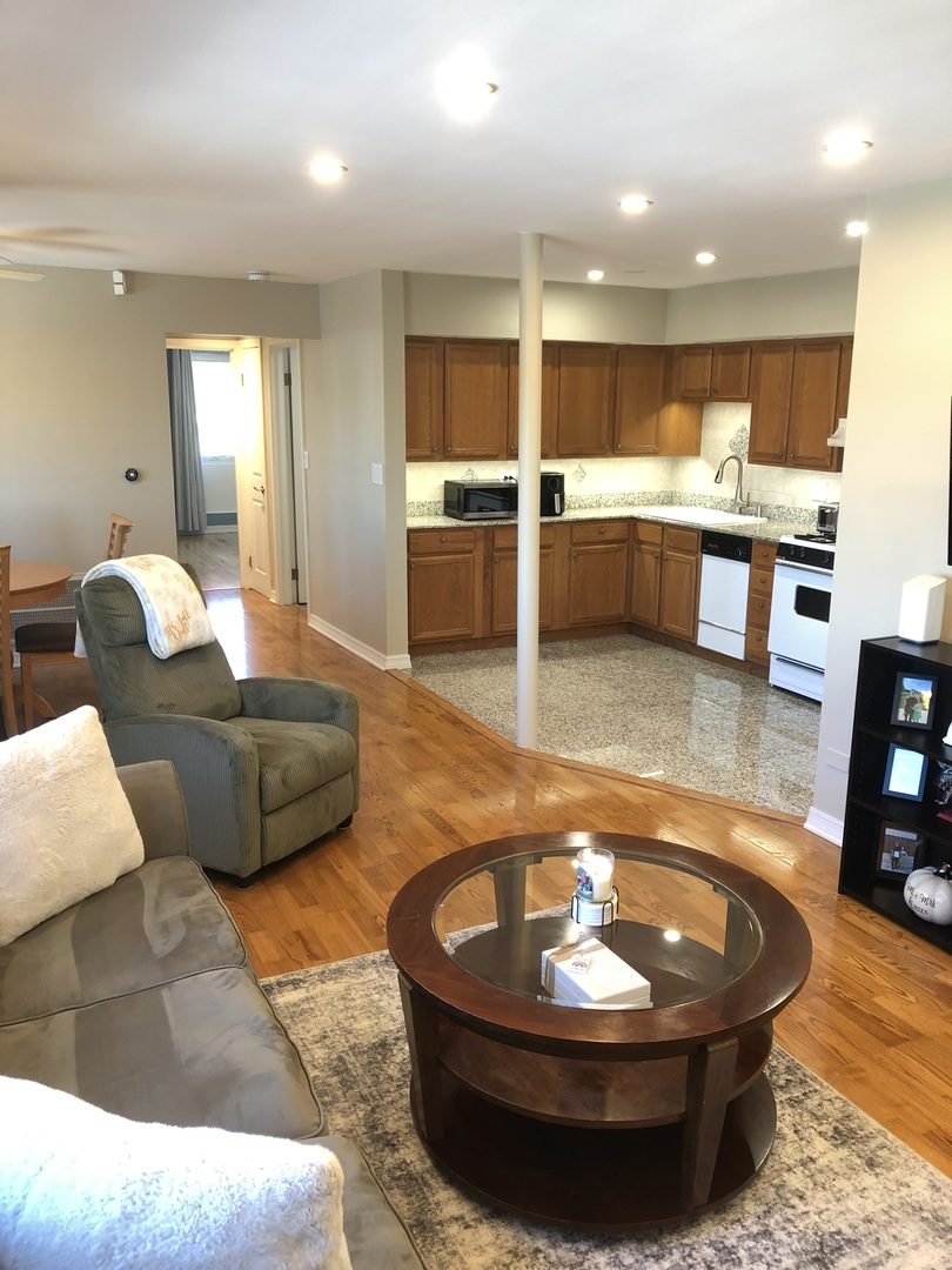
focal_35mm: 28
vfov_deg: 63.4
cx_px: 476
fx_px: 1027
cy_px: 635
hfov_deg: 49.7
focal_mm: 3.99
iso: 40
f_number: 1.8
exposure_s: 1/20
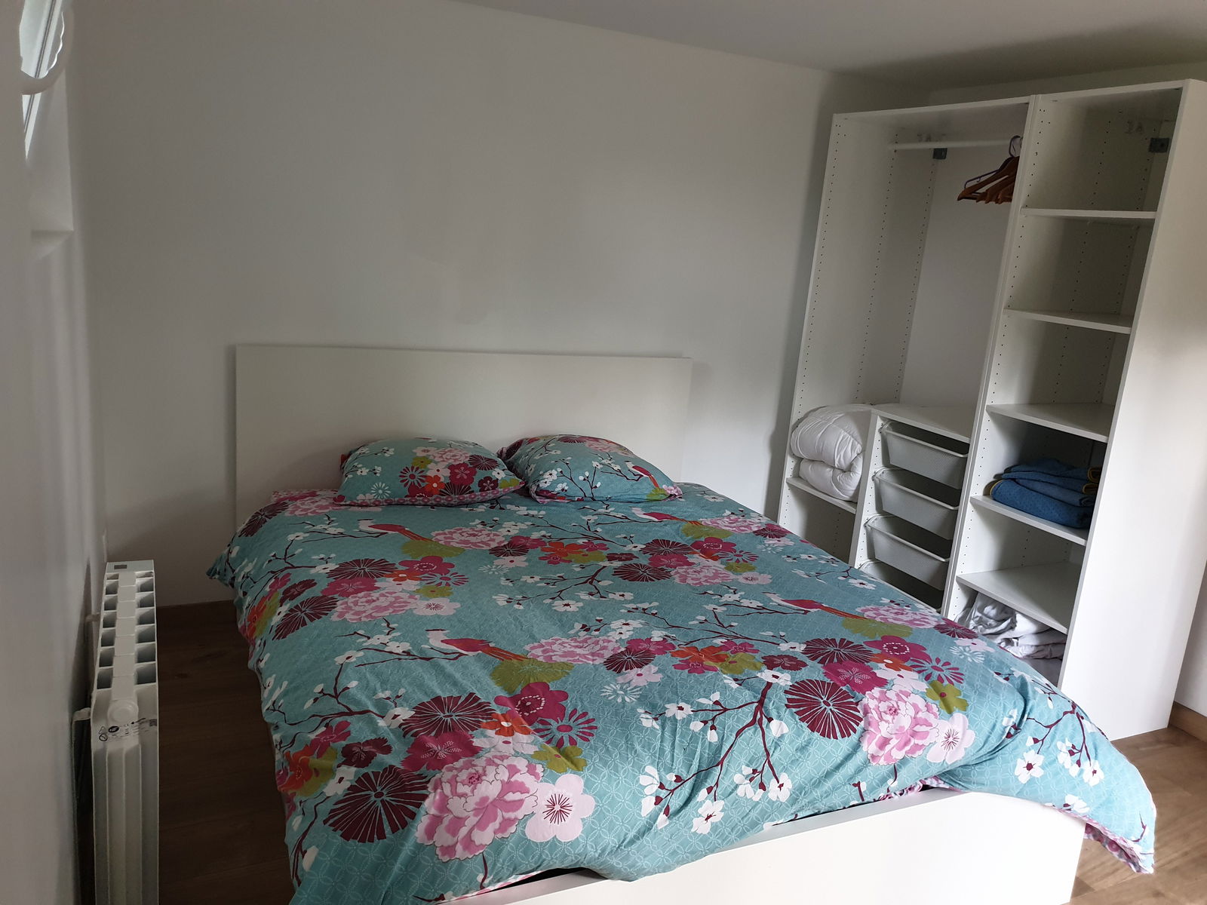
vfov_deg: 53.1
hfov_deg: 67.3
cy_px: 452
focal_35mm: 26
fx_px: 907
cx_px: 604
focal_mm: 4.3
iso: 200
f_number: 1.5
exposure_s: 1/50
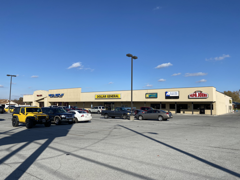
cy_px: 90
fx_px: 180
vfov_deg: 53.1
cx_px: 120
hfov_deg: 67.3
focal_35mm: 26
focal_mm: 4.25
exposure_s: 1/4292
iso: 32
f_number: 1.8
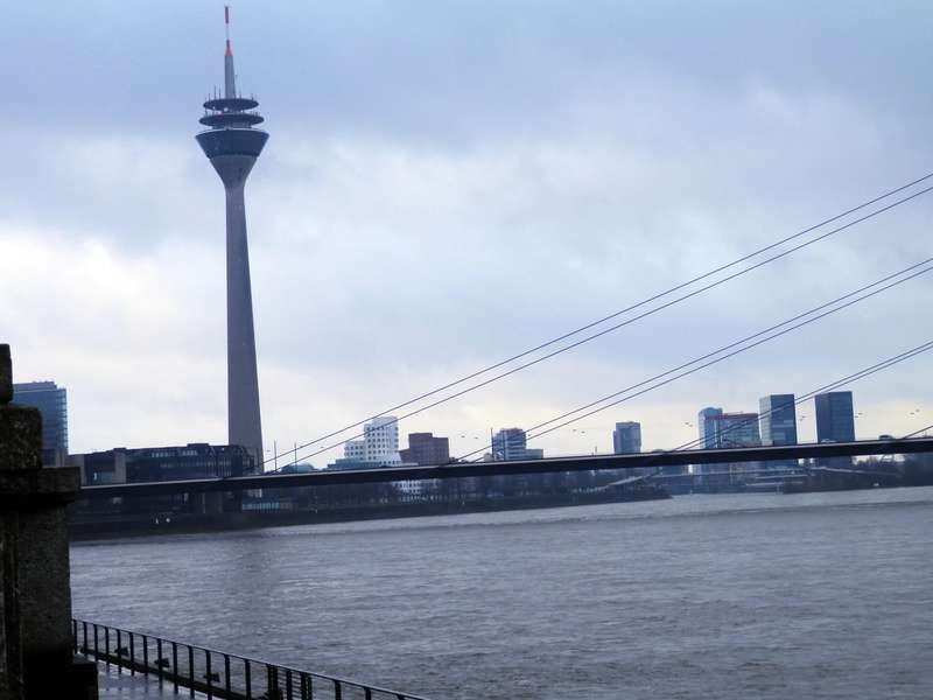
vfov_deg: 22.3
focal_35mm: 66
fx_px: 1779
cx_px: 466
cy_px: 350
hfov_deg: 29.4
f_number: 4.4
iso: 80
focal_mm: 11.9
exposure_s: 1/125
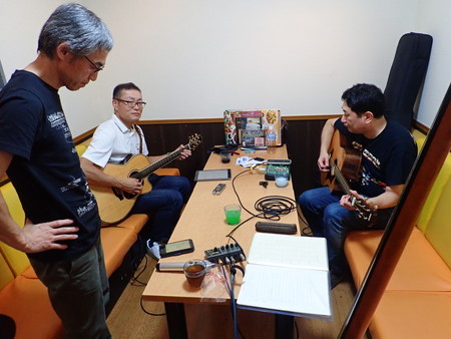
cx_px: 226
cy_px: 170
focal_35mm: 25
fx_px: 326
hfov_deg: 69.4
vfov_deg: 54.9
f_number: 2.8
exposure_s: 1/80
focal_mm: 4.5
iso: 800
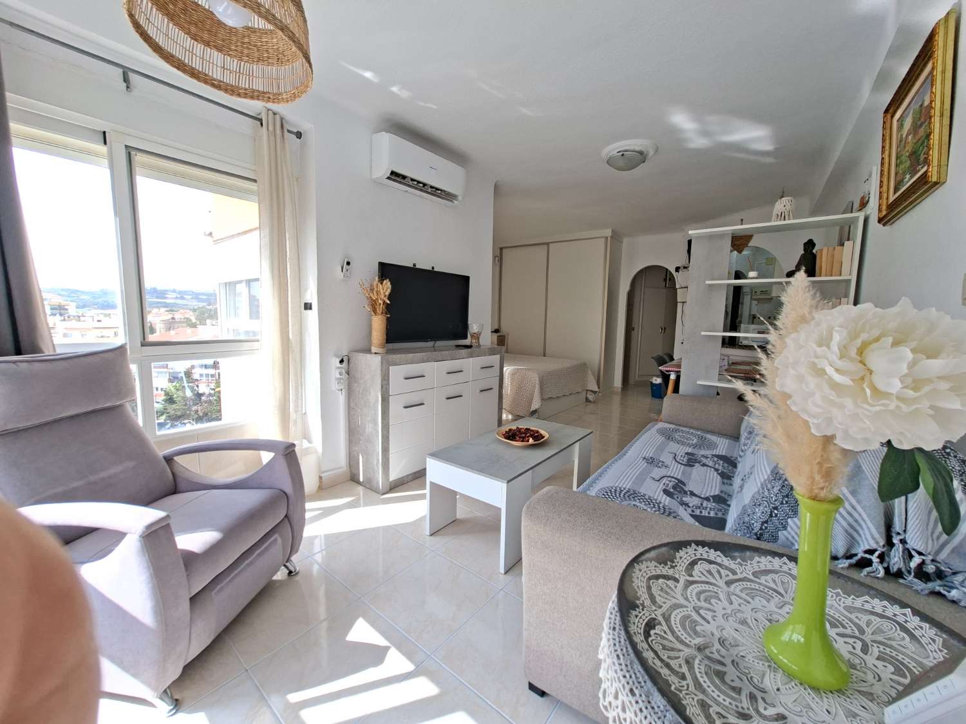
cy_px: 362
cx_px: 483
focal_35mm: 13
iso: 40
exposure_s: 1/161
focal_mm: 1.74
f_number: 2.2
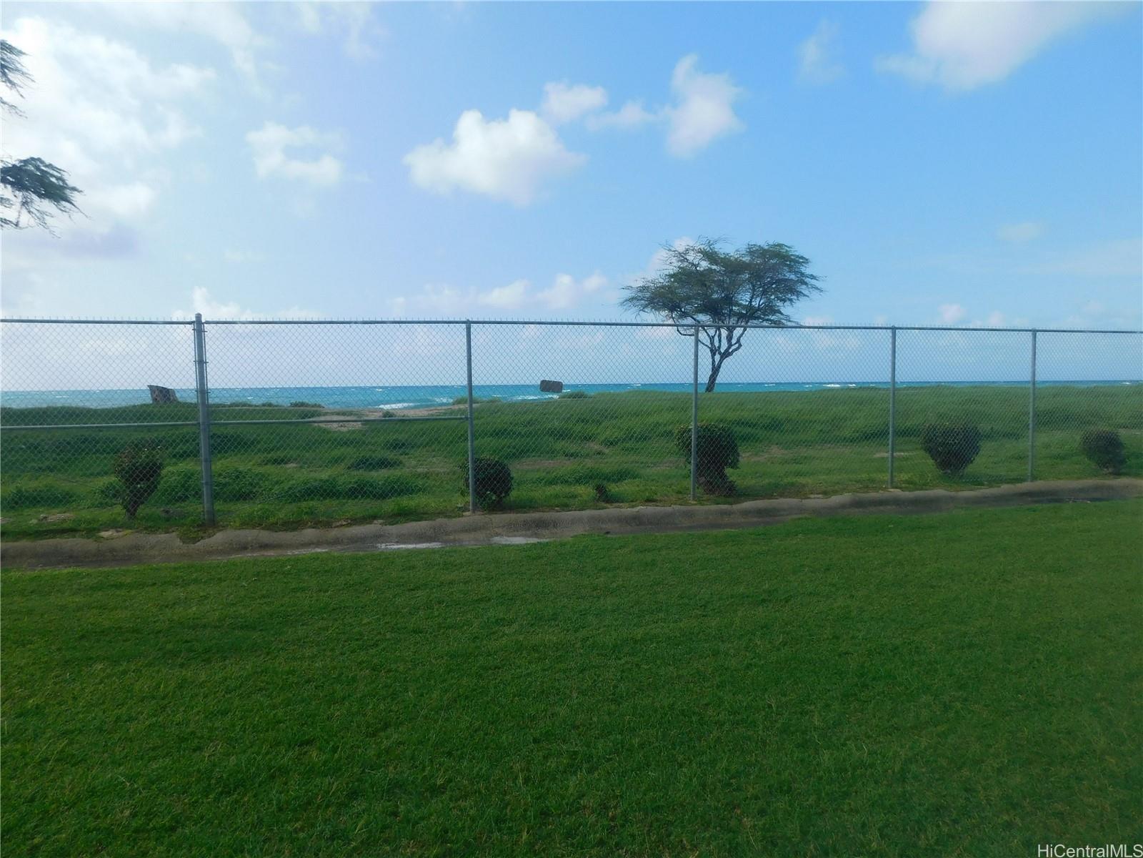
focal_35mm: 23
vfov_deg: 58.9
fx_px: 759
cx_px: 572
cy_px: 429
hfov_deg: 73.9
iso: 125
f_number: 6
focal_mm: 4
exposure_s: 1/400
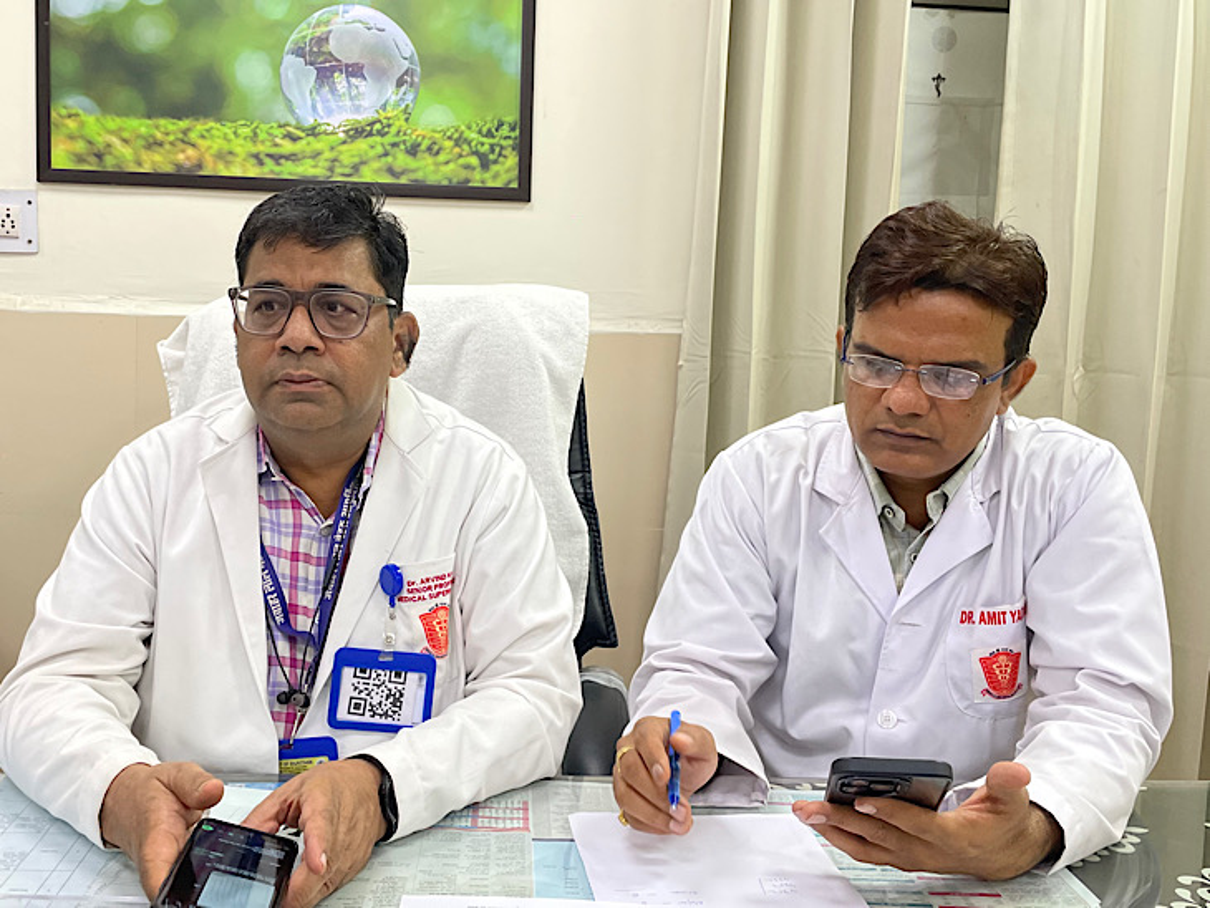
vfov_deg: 53.1
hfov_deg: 67.3
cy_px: 454
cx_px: 605
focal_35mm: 26
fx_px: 909
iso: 125
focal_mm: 4.2
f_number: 1.6
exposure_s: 1/100
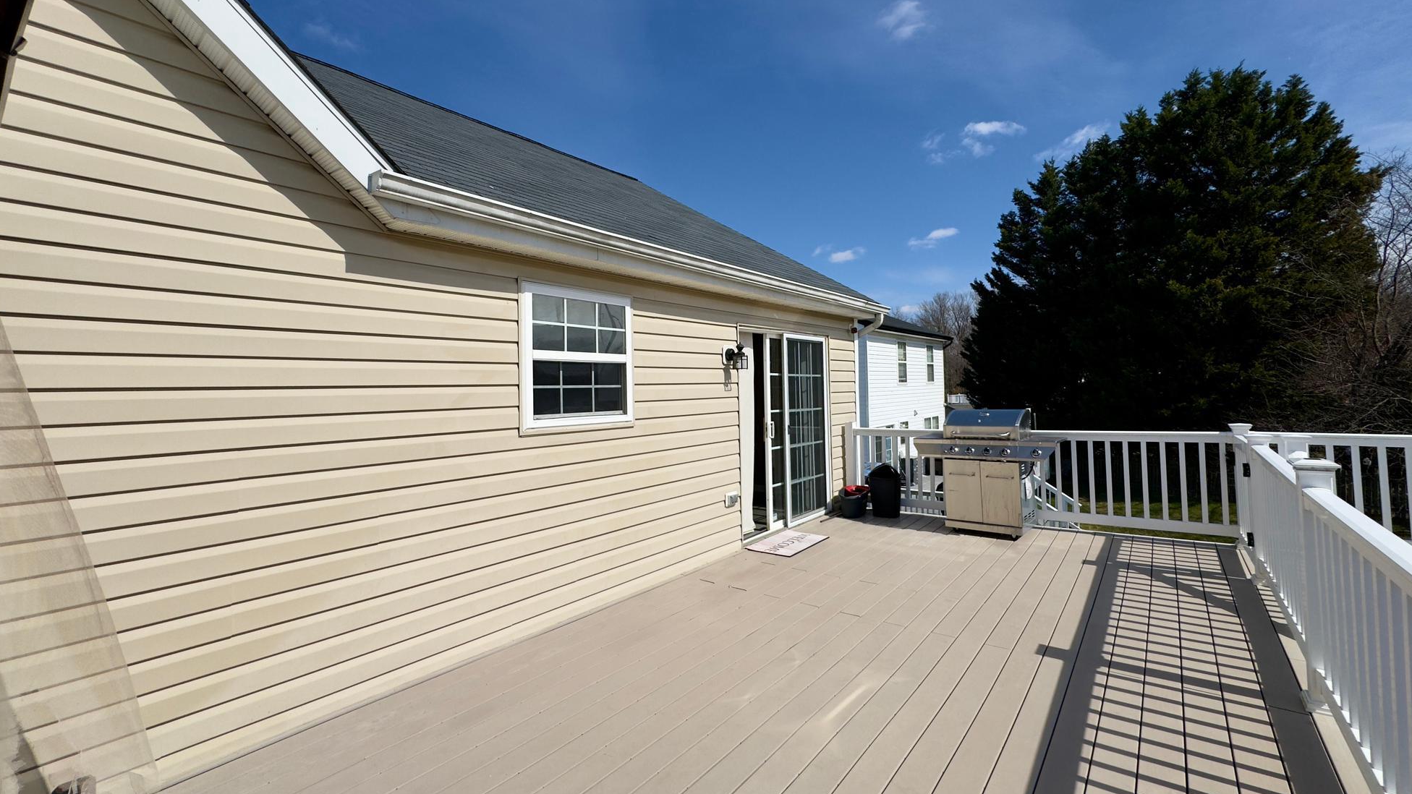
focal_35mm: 16
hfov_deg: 99.4
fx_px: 599
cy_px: 368
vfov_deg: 67.0
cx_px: 723
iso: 40
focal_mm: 2.22
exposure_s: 1/4132
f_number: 2.2
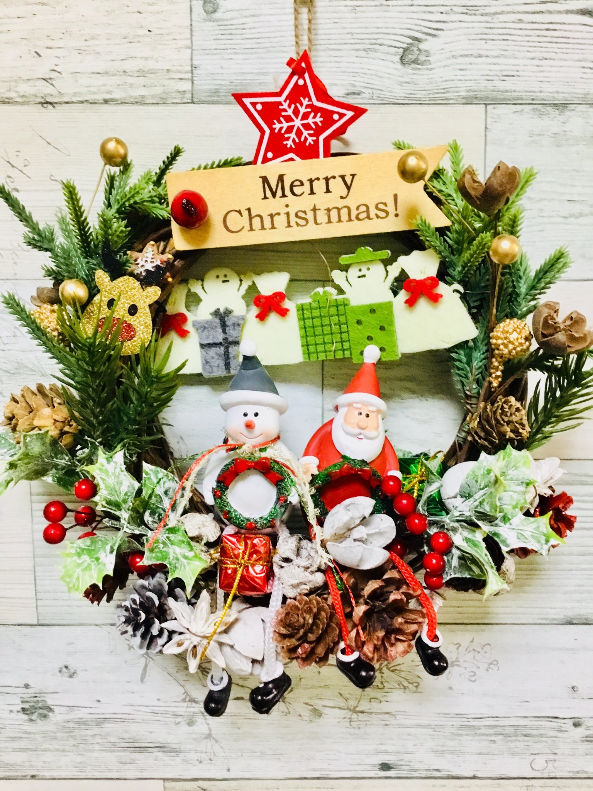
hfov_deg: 45.4
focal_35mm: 31
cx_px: 296
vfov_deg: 58.4
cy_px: 396
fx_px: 708
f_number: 2.4
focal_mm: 3.3
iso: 160
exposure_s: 1/30
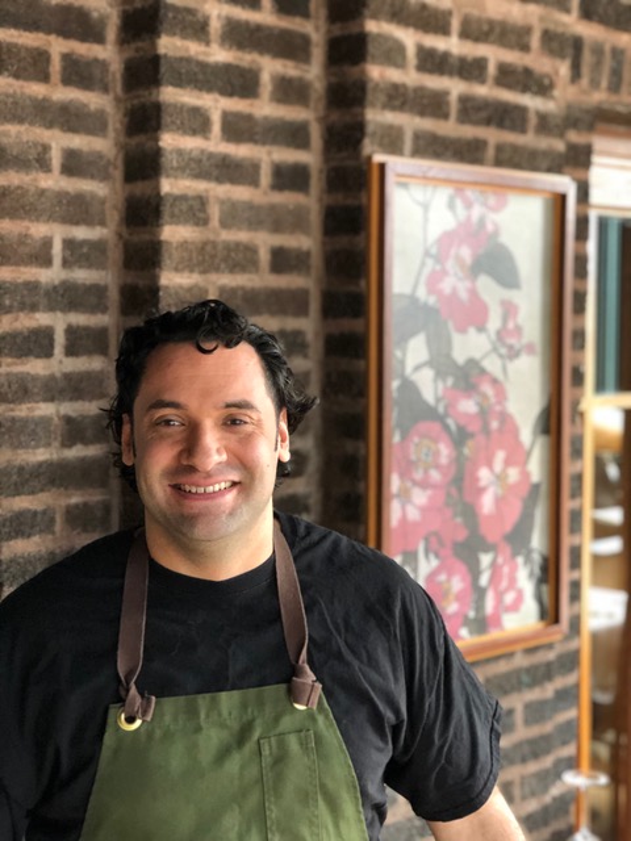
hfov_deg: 25.7
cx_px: 316
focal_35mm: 57
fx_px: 1385
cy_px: 420
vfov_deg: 33.8
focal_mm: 6.6
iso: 250
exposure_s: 1/30
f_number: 2.8
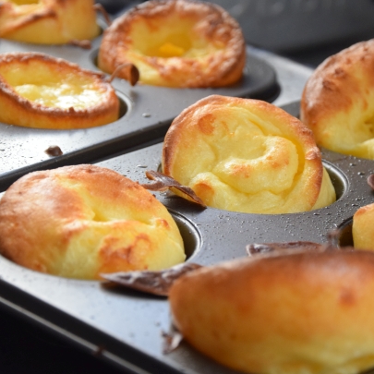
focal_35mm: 131
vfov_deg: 13.3
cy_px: 199
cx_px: 188
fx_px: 1601
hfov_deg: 13.3
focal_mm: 52
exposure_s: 1/125
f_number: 5
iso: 1100
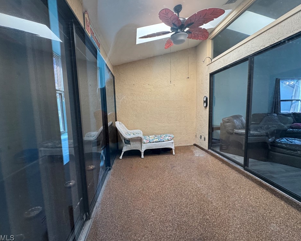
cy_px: 121
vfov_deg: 84.0
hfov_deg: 96.8
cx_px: 149
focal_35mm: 15
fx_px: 134
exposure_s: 1/120
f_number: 2.2
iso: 250
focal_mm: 2.22
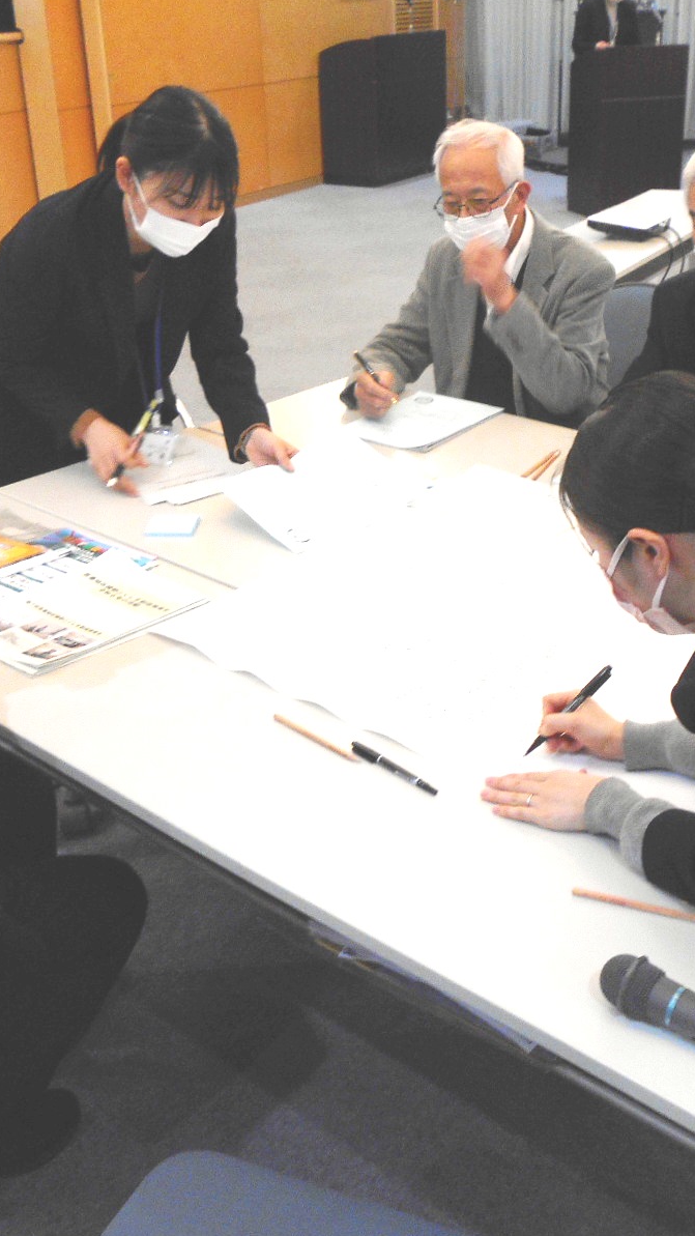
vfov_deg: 52.8
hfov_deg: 30.9
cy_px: 619
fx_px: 1245
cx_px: 473
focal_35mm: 38
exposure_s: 1/30
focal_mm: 4.6
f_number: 3.2
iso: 100
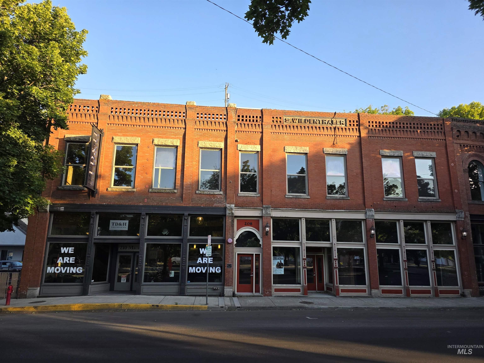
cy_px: 182
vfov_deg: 58.9
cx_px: 242
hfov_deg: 73.9
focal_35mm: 23
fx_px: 322
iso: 50
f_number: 1.7
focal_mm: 6.3
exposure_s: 1/359
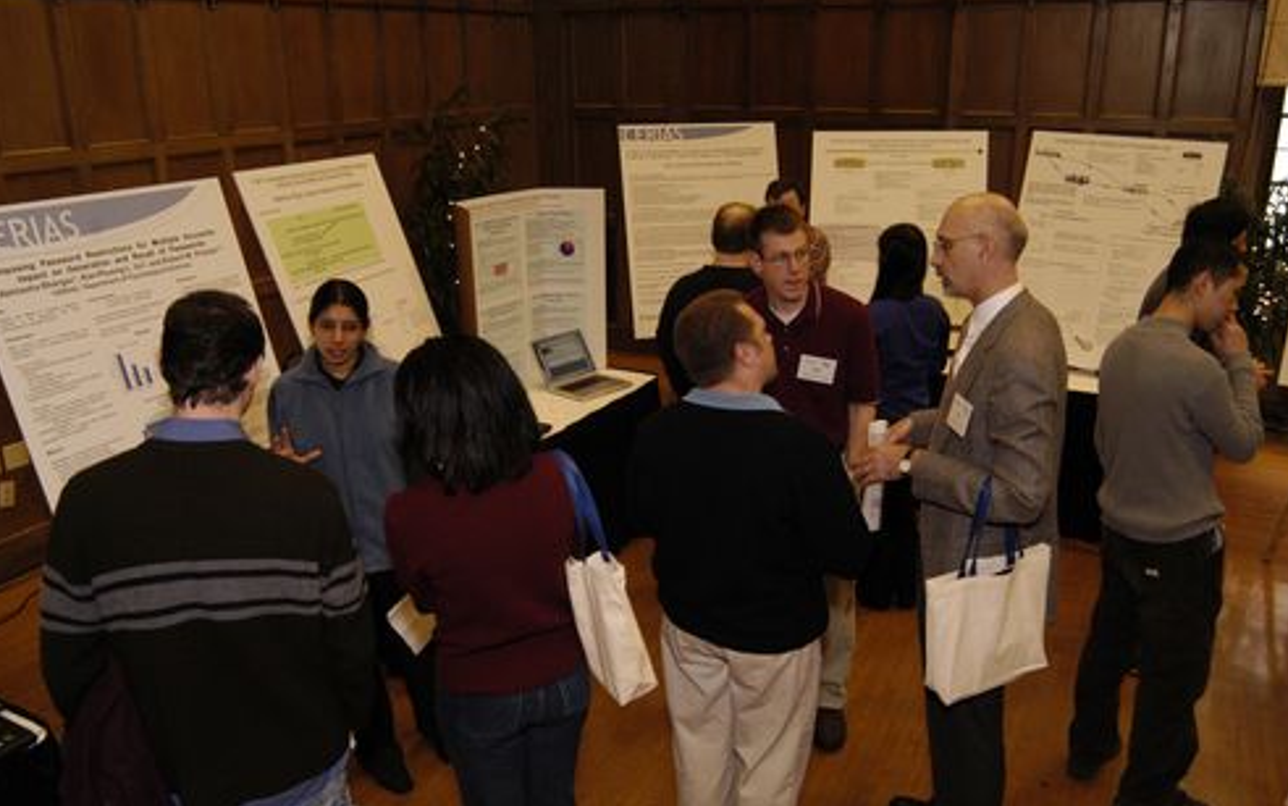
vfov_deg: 44.6
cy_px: 407
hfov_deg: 66.5
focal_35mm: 28
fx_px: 983
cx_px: 643
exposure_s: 1/50
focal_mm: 18
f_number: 5.6
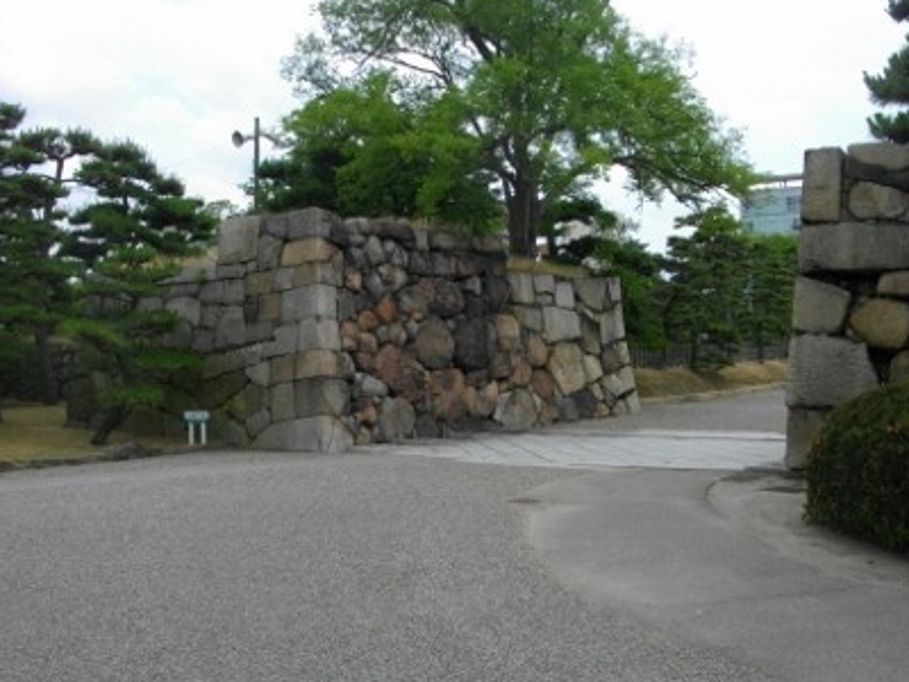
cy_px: 328
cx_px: 520
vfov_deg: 36.0
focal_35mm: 40
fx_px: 1050
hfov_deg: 46.7
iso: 100
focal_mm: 5.7
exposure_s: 1/320
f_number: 5.5
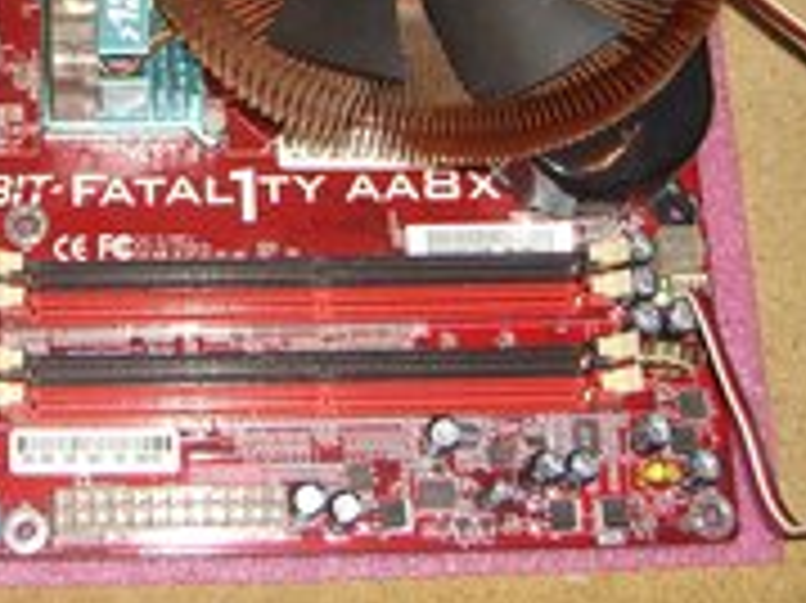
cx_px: 104
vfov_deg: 16.9
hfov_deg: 22.6
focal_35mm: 85
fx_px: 1978
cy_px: -36
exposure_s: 1/60
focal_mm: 7.9
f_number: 2.8
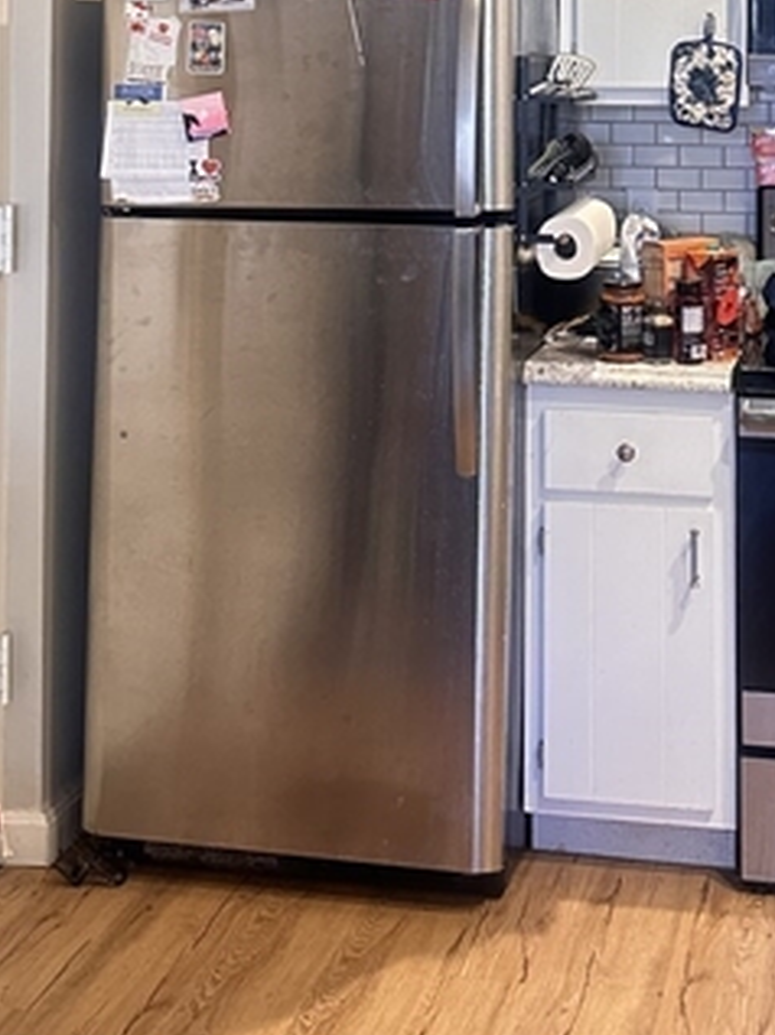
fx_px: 1734
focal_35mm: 58
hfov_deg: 25.0
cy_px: -10
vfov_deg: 30.8
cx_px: 567
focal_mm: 6.86
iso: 500
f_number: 1.78
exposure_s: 1/60
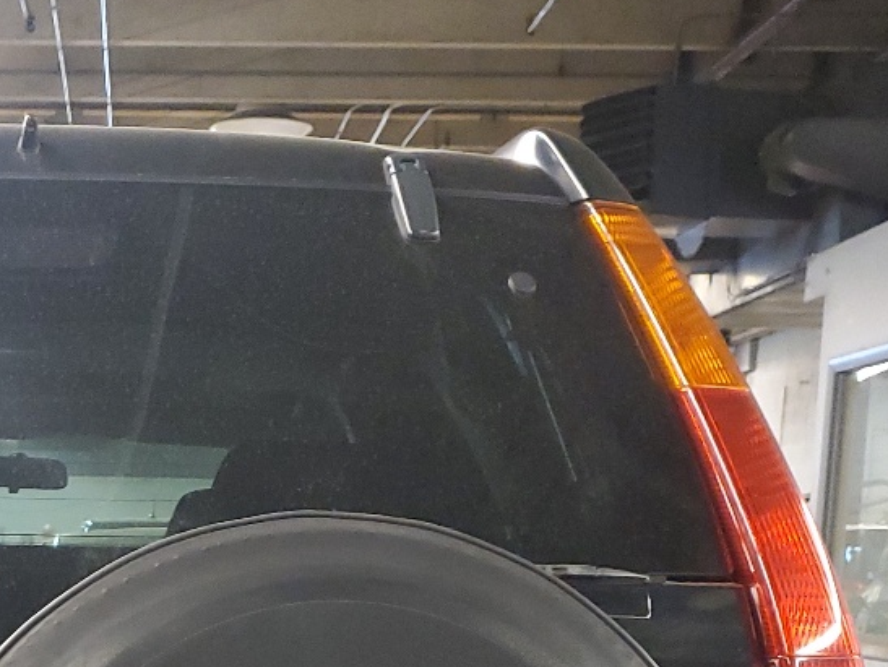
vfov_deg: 18.1
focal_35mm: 76
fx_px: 1951
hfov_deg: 24.3
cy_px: 873
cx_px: -39
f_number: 1.5
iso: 301
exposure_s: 1/40
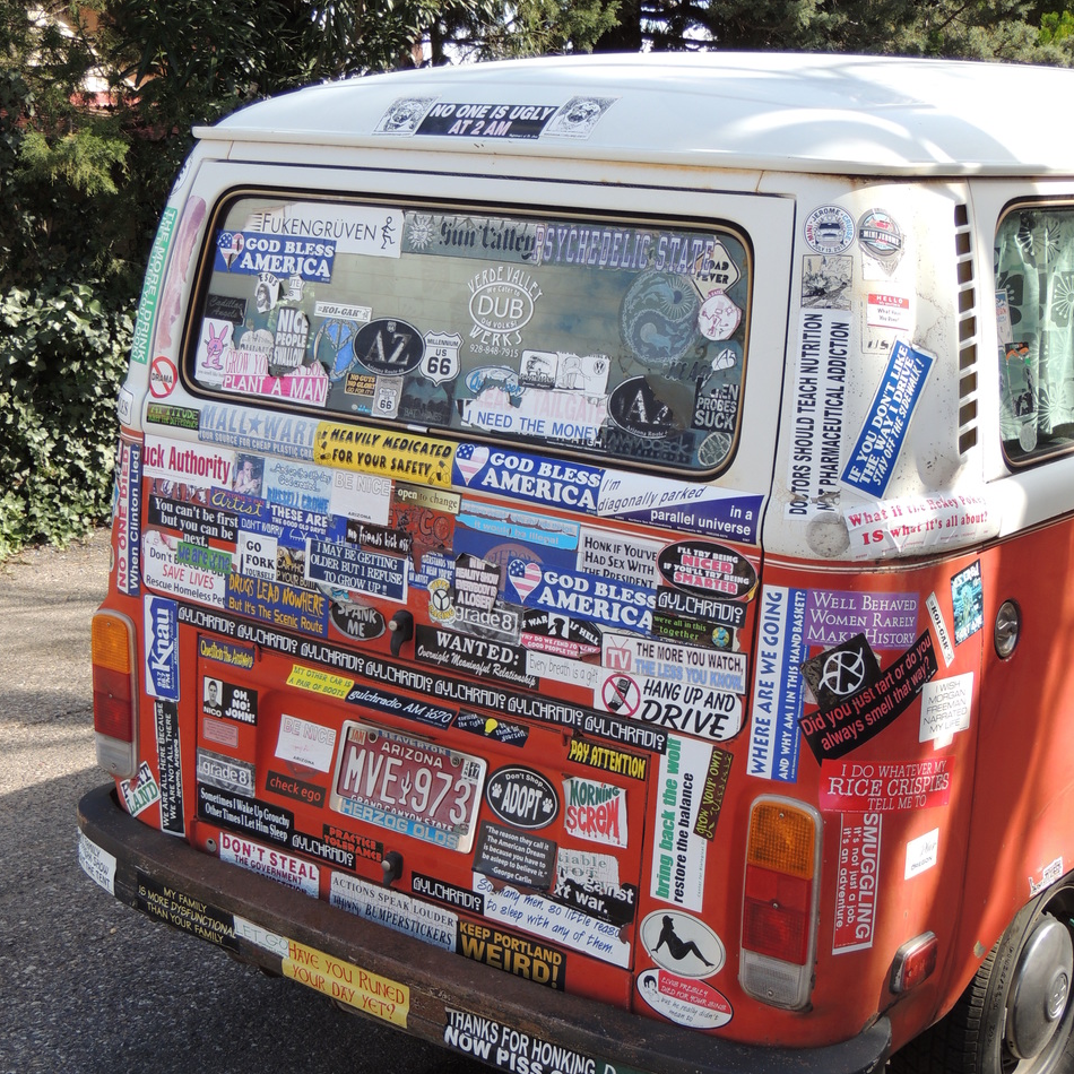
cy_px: 677
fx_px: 1966
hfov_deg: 30.6
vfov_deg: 30.4
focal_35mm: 56
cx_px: 542
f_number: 3.5
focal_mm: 8.3
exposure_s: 1/250
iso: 100
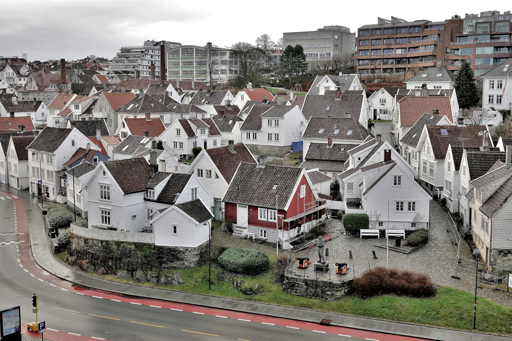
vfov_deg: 34.2
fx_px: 555
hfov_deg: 49.5
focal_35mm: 39
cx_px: 263
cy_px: 160
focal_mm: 12.04
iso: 160
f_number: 8
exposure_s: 1/40
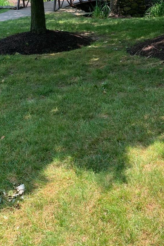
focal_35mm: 49
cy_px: 66
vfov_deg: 39.4
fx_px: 335
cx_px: 104
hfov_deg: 27.4
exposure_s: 1/292
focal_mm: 4.25
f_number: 1.8
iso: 25
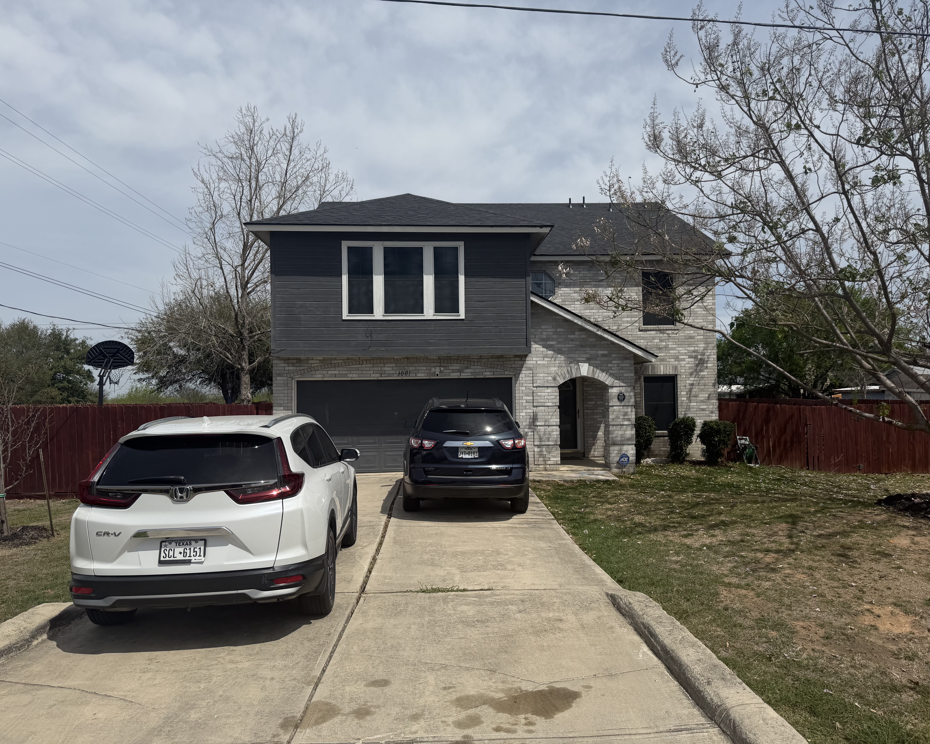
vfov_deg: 56.8
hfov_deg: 68.0
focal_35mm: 25
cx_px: 490
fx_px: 688
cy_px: 372
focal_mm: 6.76
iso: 80
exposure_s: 1/9091
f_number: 1.78
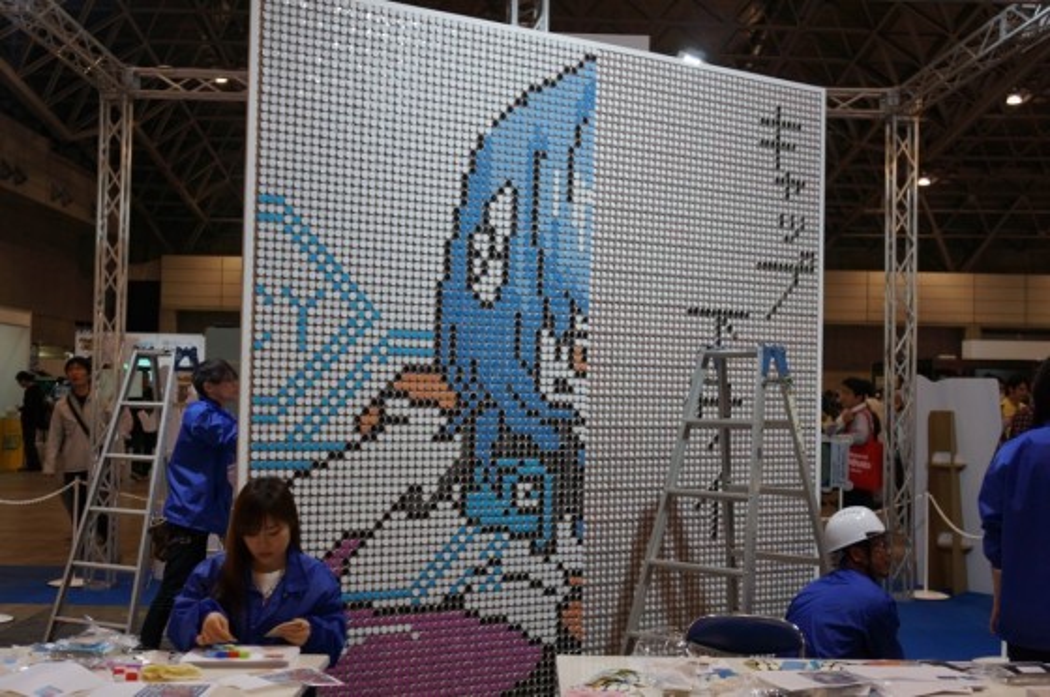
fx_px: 1224
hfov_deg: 46.4
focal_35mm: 42
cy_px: 348
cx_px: 525
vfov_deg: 31.8
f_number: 4
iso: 320
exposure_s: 1/60
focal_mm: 28
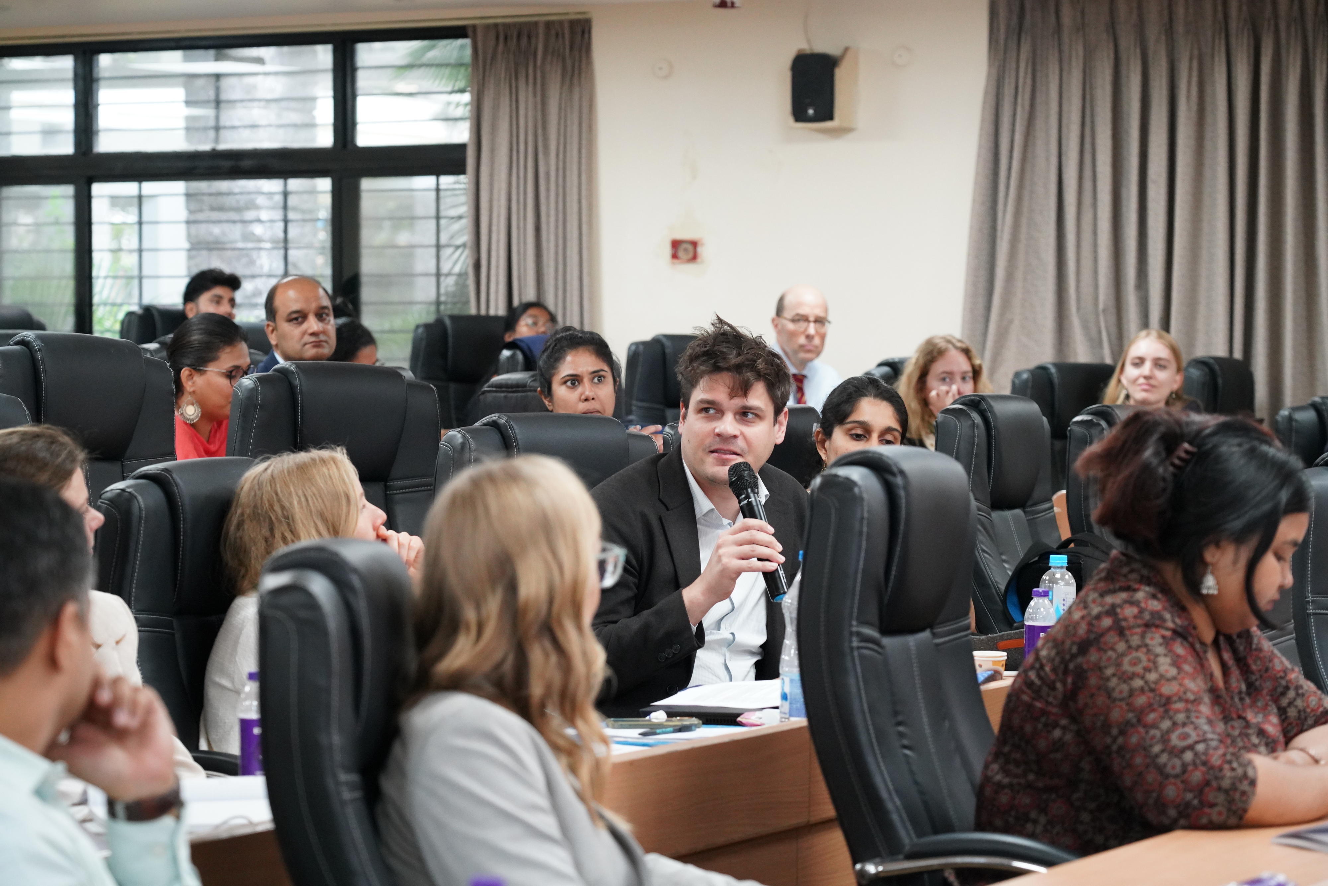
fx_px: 3874
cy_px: 443
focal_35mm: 105
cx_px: 664
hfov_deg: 19.5
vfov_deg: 13.0
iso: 5000
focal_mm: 105
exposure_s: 1/125
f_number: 5.6
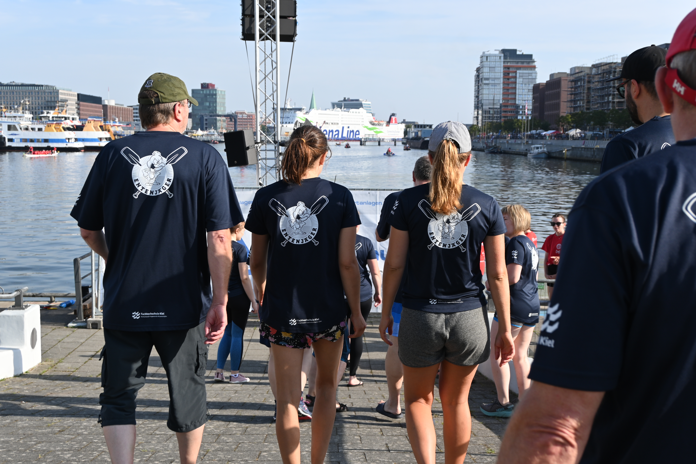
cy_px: 232
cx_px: 348
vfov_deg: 30.8
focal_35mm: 44
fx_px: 841
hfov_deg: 45.0
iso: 100
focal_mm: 29
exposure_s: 1/320
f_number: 6.3
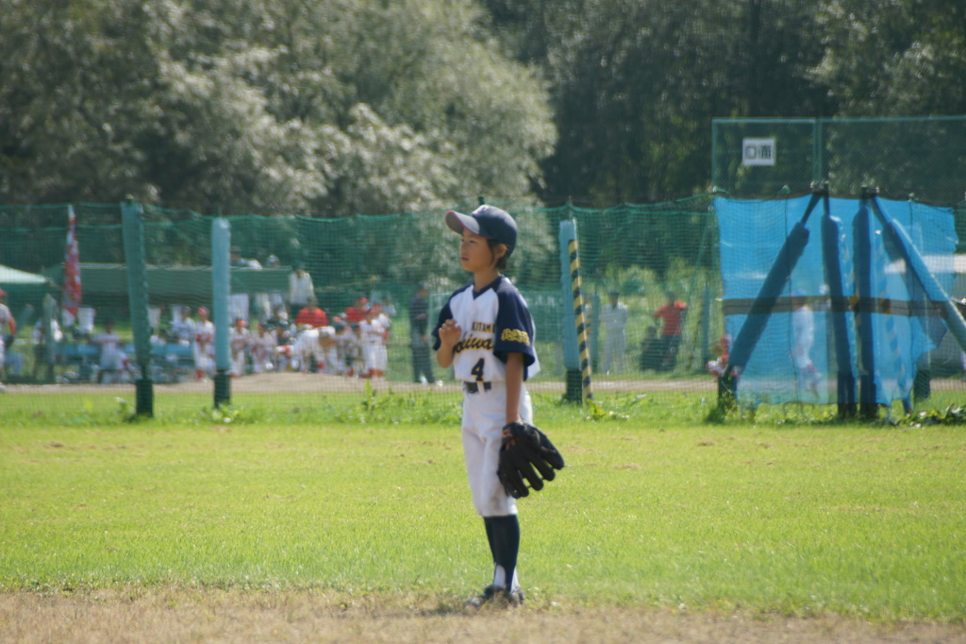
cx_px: 483
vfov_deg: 3.7
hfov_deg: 5.5
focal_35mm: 375
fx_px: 10059
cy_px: 322
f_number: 6.3
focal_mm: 250
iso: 160
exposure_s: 1/400
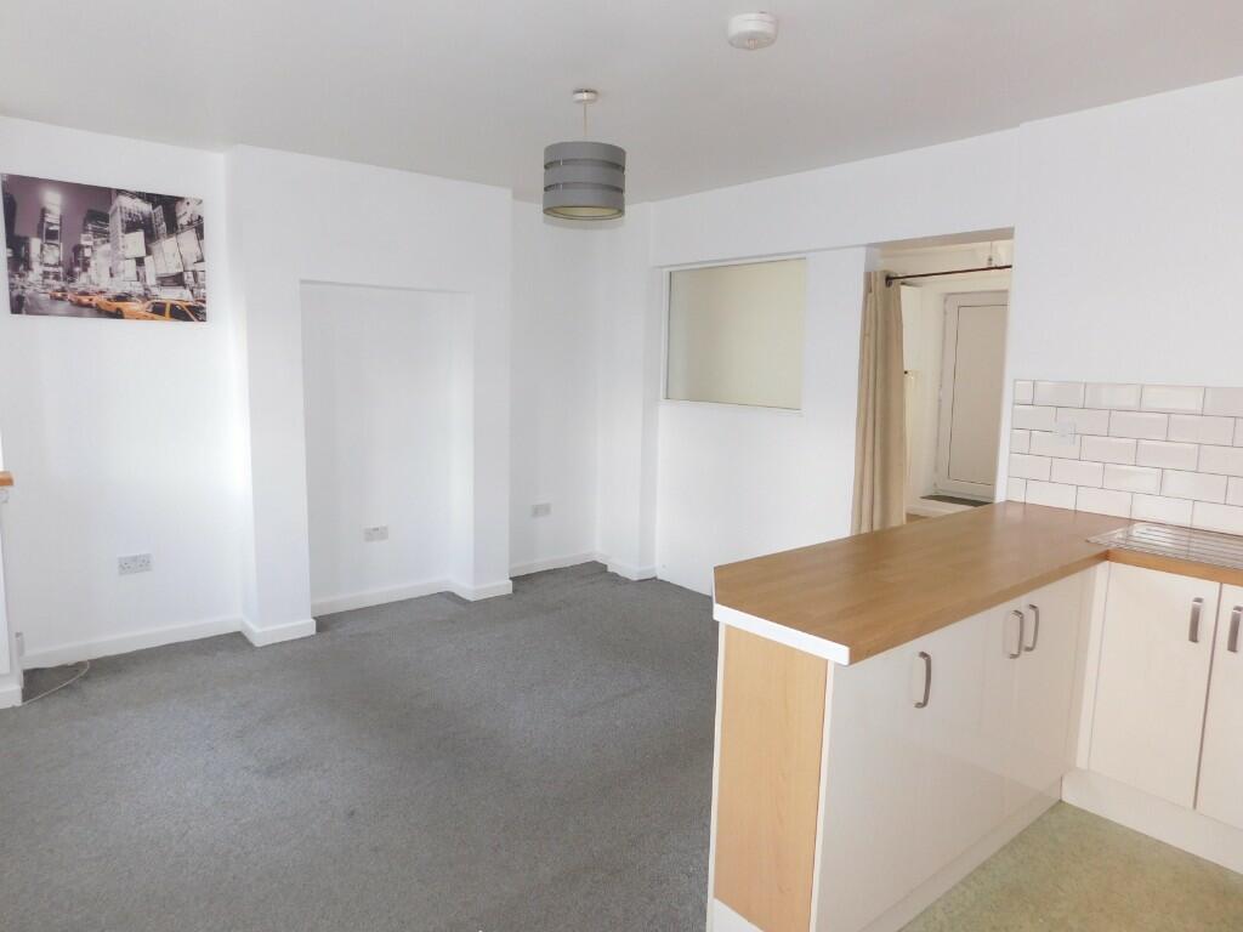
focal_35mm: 23
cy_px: 466
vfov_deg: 58.9
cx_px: 622
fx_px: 826
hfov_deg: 73.9
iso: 180
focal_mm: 4
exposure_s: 1/30
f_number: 3
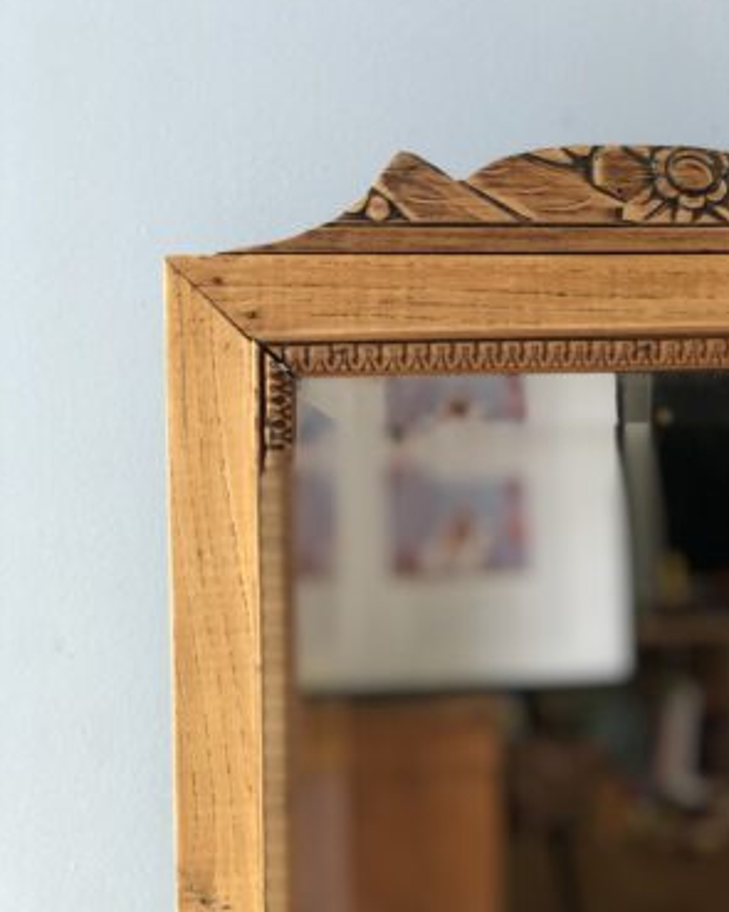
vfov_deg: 34.2
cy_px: 477
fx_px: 1484
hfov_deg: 27.6
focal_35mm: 55
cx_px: 366
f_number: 2.4
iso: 160
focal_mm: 6
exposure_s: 1/15
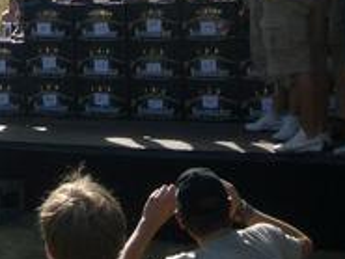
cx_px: -19
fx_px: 1207
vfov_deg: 12.1
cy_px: -28
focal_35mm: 121
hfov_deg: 15.9
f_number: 4.3
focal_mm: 5.8
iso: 50
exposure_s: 1/500
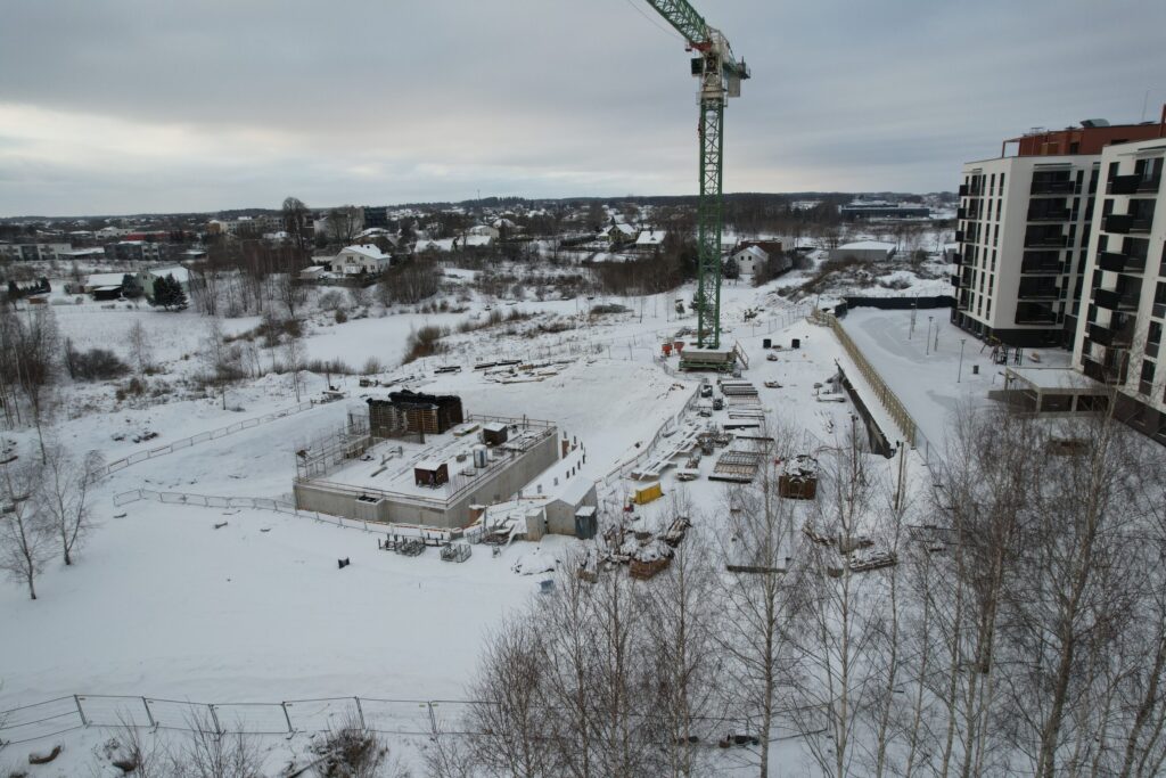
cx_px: 583
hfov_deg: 78.6
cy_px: 389
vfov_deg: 57.2
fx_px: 713
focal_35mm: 22
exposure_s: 1/640
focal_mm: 8.38
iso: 100
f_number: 2.8
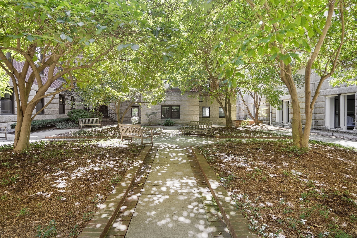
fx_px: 178
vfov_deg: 67.3
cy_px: 113
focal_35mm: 18
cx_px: 175
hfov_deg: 90.0
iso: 160
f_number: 4
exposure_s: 1/10
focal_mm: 17
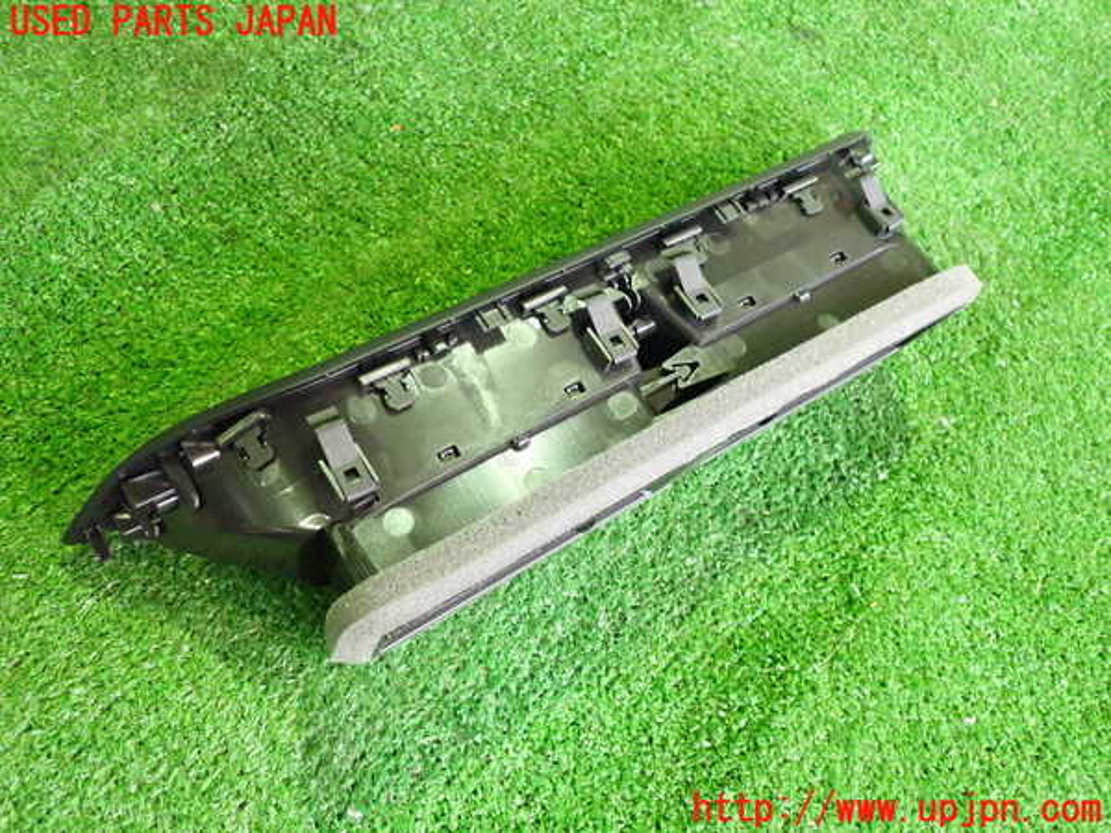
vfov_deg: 46.8
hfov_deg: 60.0
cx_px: 556
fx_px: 963
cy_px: 416
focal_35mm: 30
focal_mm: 5.4
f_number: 2.3
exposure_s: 1/60
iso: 1000
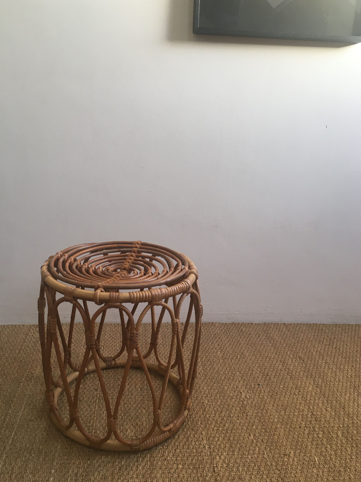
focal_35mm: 32
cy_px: 244
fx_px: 445
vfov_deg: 56.8
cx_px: 172
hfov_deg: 44.2
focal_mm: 4.15
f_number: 2.2
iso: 25
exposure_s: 1/33
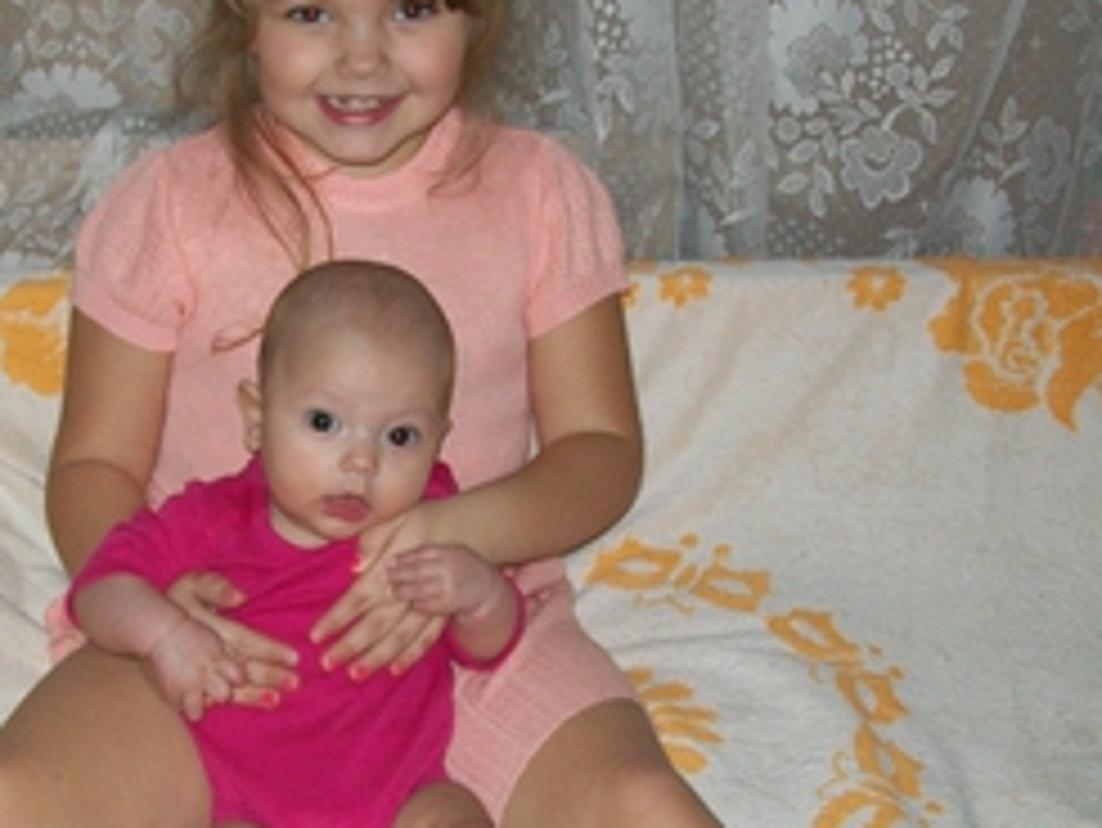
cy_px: 459
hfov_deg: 29.2
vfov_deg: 22.3
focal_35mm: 66
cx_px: 382
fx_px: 2102
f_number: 2.7
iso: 64
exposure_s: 1/60
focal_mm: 6
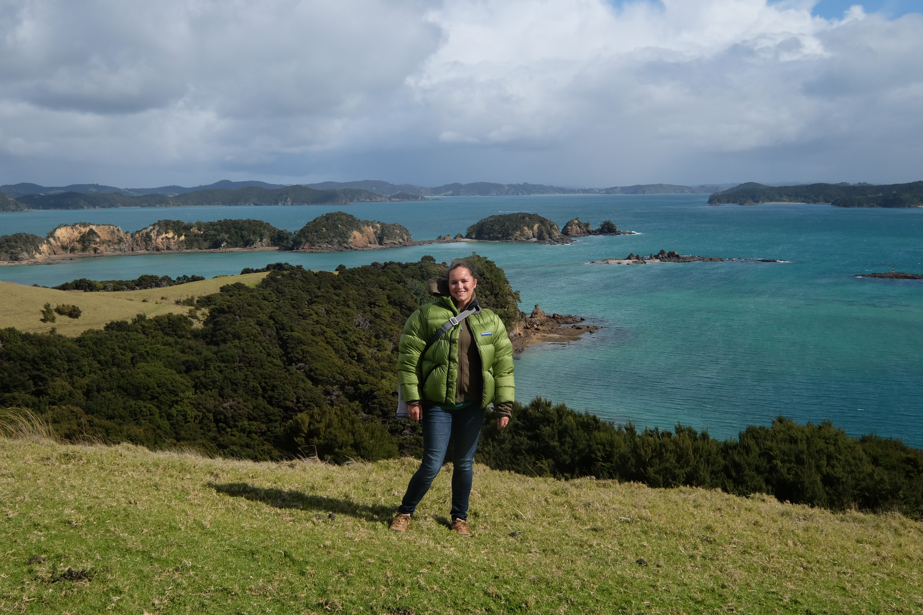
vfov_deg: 36.9
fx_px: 923
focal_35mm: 36
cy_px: 308
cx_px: 462
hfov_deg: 53.1
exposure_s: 1/400
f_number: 14
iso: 400
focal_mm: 24
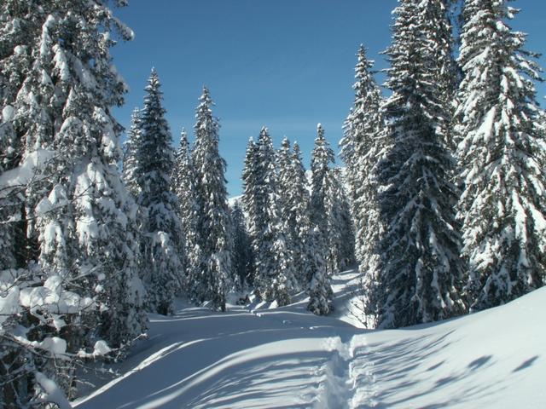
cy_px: 204
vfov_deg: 40.7
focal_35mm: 35
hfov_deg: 52.6
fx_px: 552
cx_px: 273
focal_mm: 5.86
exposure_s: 1/250
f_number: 8
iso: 50
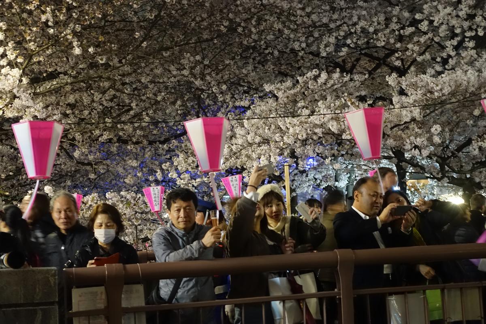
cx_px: 243
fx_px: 945
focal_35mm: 70
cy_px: 162
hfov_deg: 28.8
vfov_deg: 19.5
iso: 1600
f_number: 2.8
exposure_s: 1/8
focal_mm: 25.7
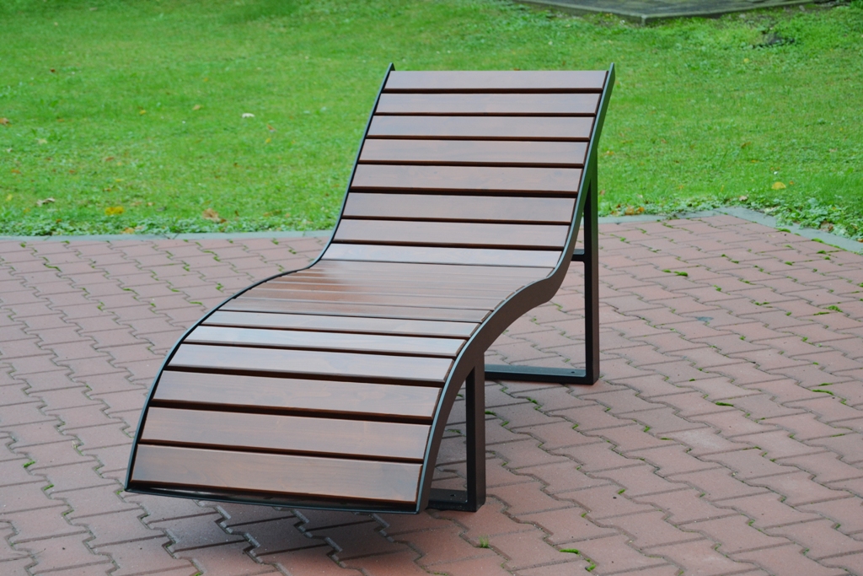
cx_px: 432
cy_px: 288
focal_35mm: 82
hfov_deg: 24.6
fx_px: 1978
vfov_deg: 16.6
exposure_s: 1/60
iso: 500
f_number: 5.6
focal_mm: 55
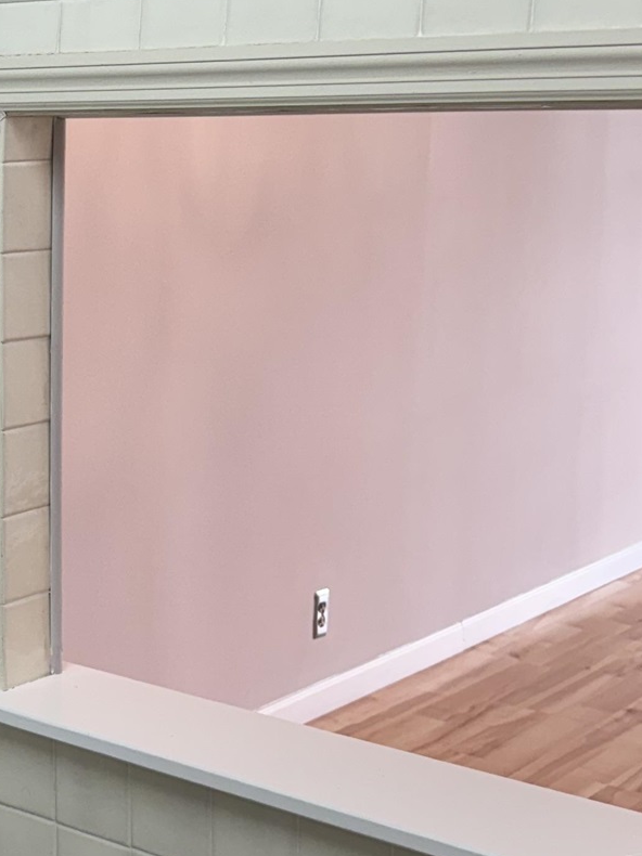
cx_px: -118
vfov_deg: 27.7
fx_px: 1732
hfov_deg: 19.8
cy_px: 333
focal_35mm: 70
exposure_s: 1/120
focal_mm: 6.76
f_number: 1.78
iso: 100
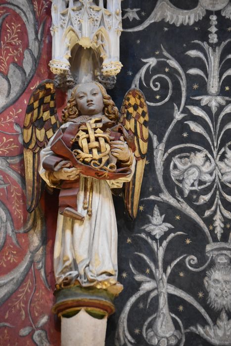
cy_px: 173
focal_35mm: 142
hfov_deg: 9.6
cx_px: 116
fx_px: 1371
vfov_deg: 14.4
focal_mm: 95
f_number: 4.5
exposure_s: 1/125
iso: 6400
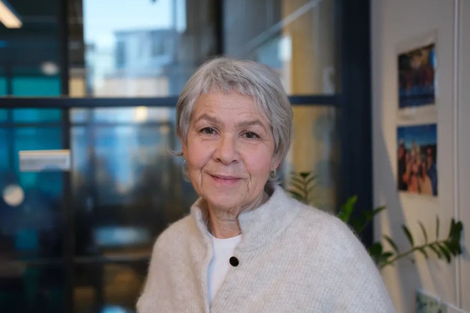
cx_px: 235
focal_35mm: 53
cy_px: 156
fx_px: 692
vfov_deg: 25.5
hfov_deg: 37.5
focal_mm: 35
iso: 320
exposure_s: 1/60
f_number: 2
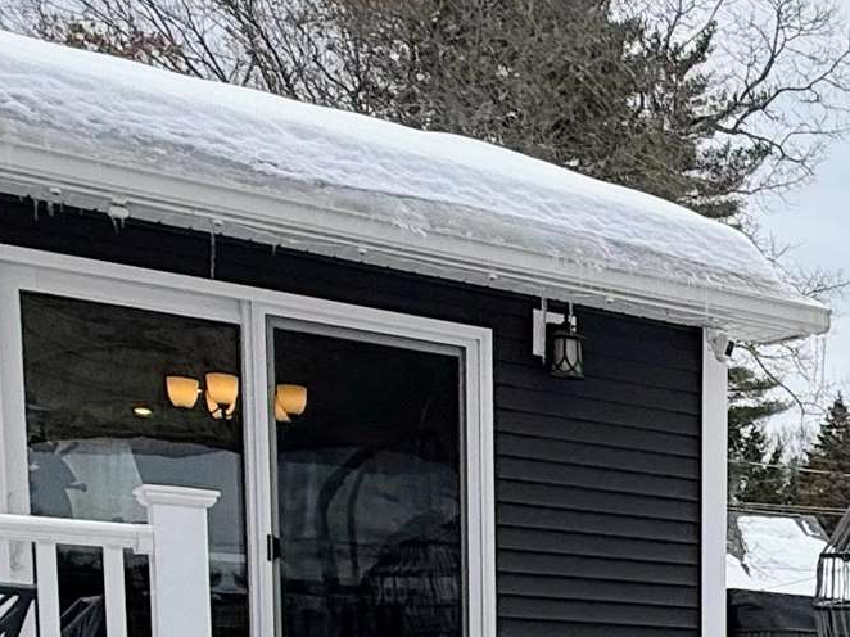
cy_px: 873
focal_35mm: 65
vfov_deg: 20.3
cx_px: 1139
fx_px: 1596
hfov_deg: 25.3
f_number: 2.2
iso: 50
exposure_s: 1/1189
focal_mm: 2.22
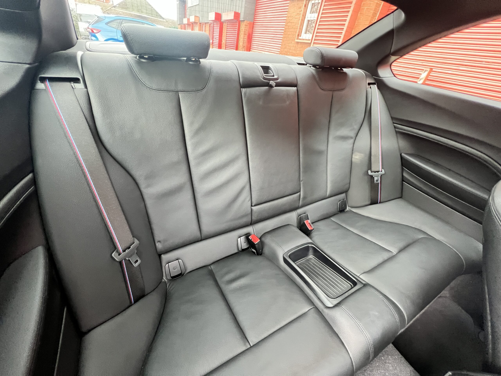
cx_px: 250
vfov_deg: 89.9
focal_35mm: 13
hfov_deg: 106.2
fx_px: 188
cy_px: 188
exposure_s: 1/60
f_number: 1.8
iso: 500
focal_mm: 1.57
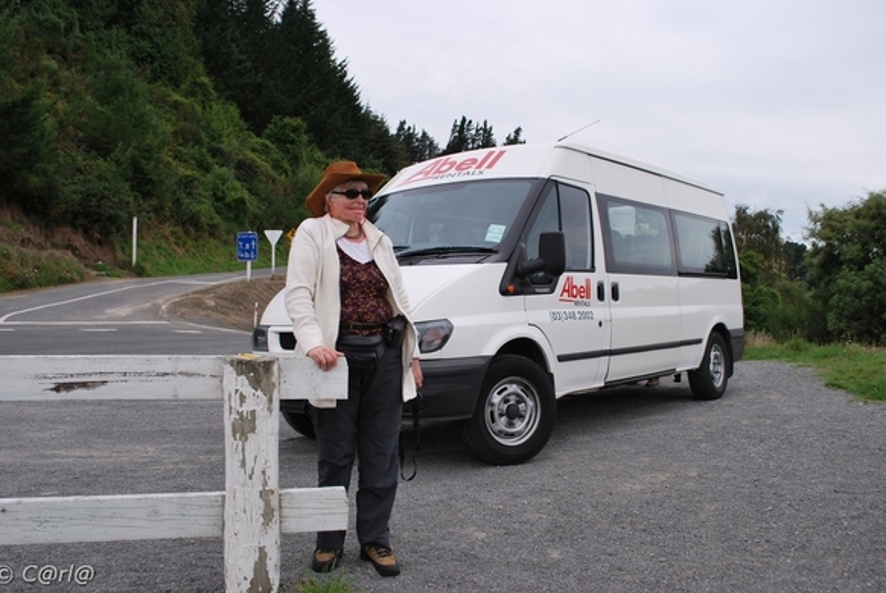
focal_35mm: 34
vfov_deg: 38.9
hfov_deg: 55.8
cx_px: 446
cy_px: 292
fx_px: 837
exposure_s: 1/160
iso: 100
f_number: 6.3
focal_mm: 22
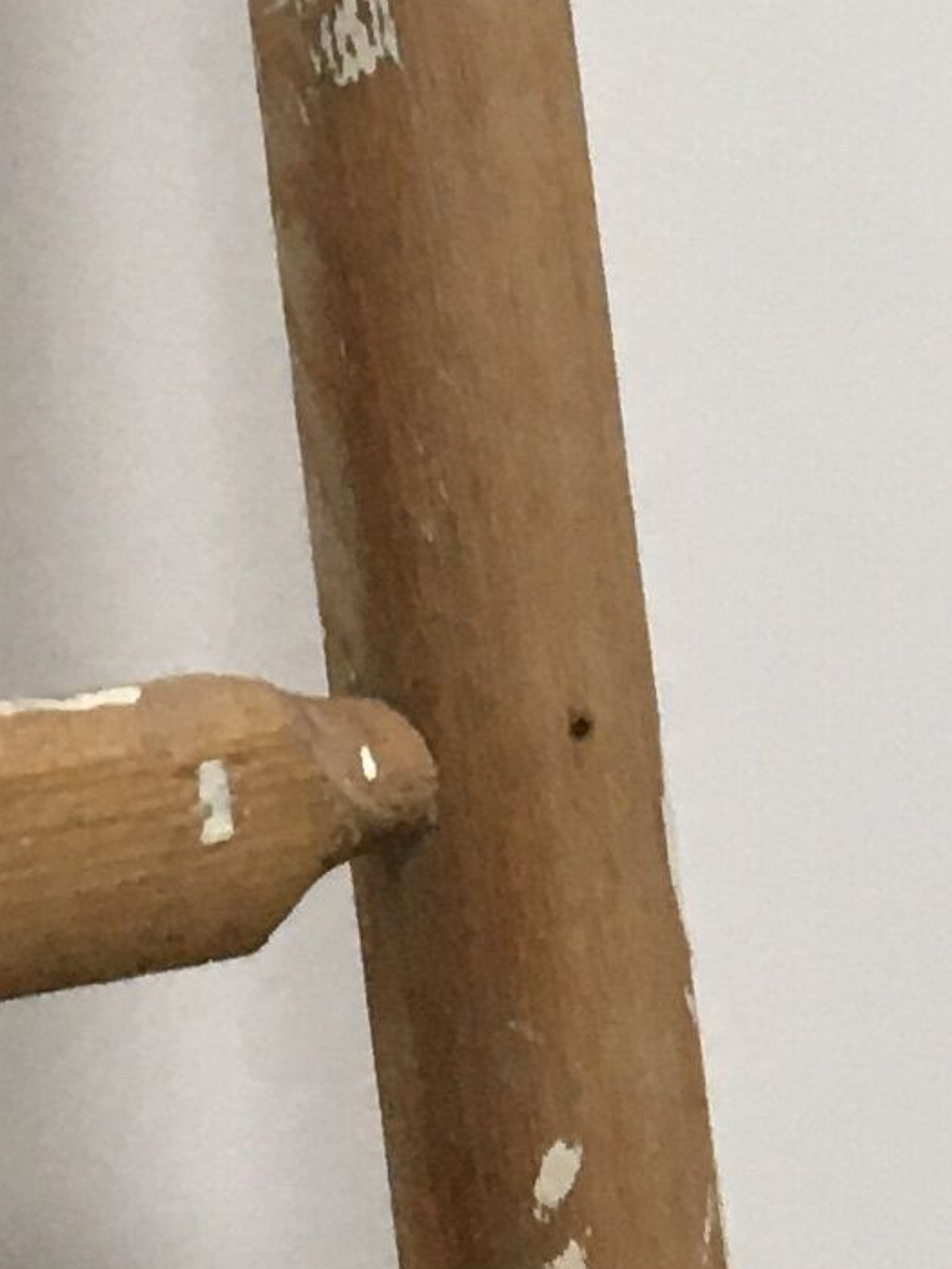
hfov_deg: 8.7
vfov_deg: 11.0
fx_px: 6124
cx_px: -357
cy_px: -1086
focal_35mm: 167
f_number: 2.2
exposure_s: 1/33
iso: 100
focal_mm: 4.15
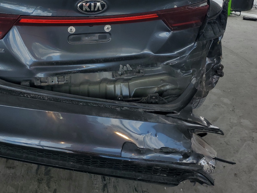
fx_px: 312
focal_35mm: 42
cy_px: 45
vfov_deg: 33.6
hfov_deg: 44.2
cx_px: 89
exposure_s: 1/1111
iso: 50
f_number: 1.5
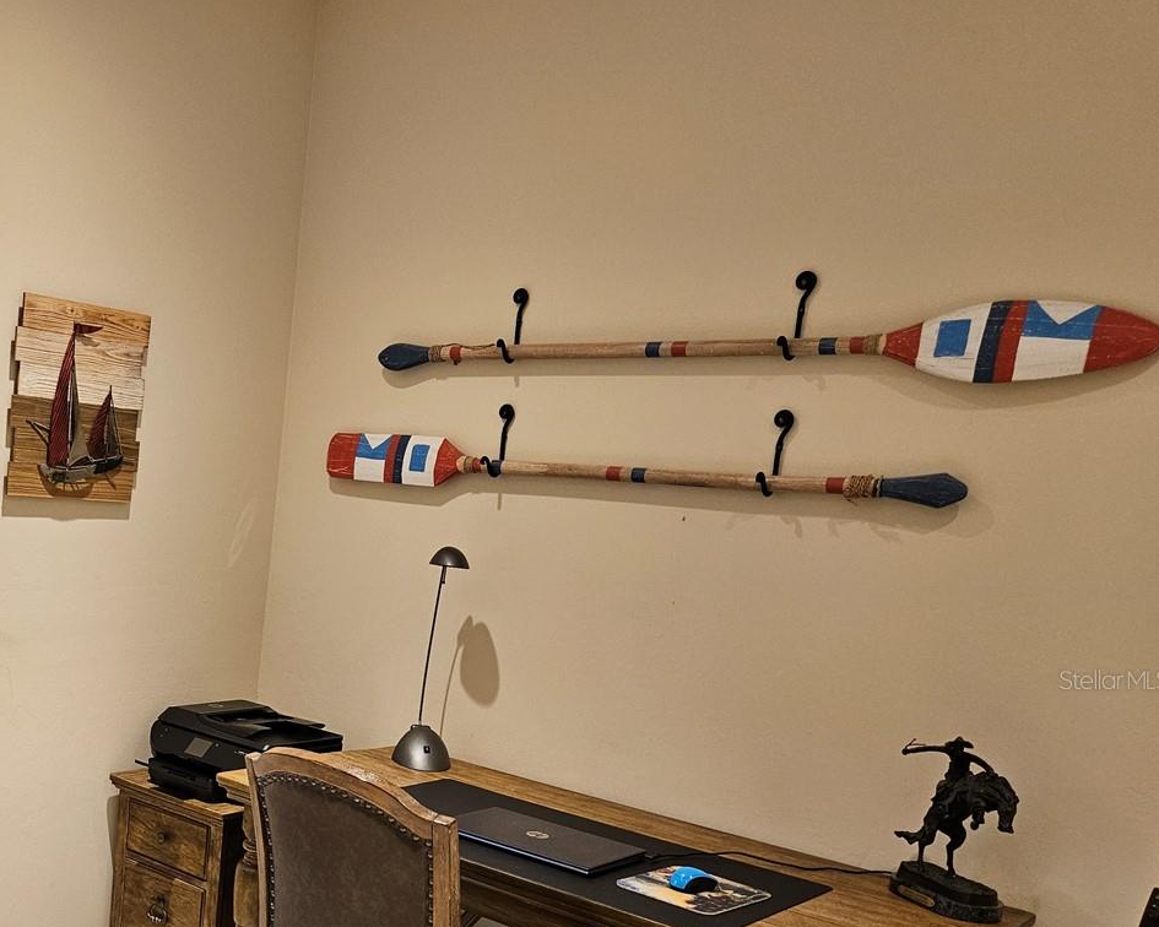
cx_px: 194
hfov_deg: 45.0
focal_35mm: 38
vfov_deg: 38.3
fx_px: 1303
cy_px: 679
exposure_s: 1/120
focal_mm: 5.4
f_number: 1.8
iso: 250
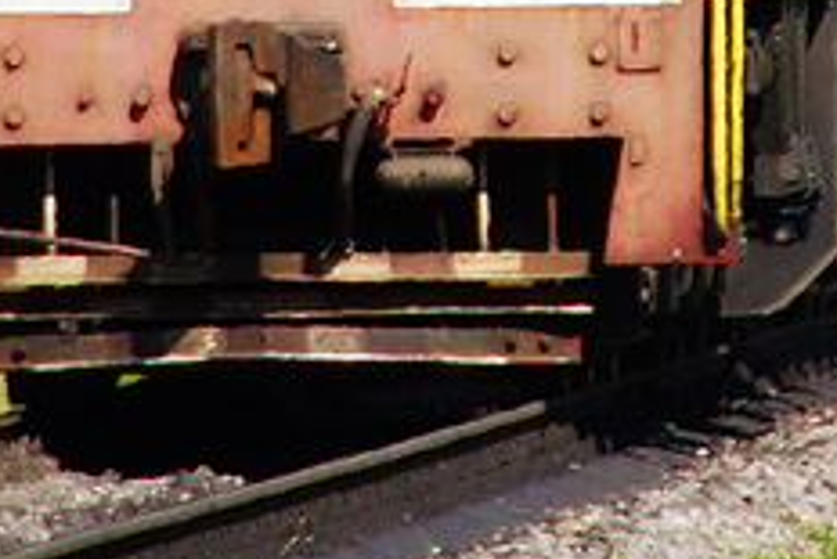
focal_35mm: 1657
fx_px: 38548
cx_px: 660
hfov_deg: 1.2
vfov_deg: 0.8
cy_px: -501
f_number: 6.3
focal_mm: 200
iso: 100
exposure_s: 1/320
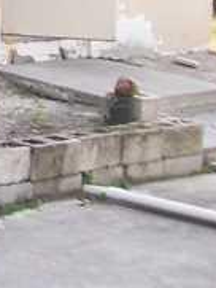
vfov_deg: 12.2
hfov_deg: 8.1
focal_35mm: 159
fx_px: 1321
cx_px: -402
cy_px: -37
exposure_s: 1/223
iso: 80
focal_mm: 6
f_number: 2.7
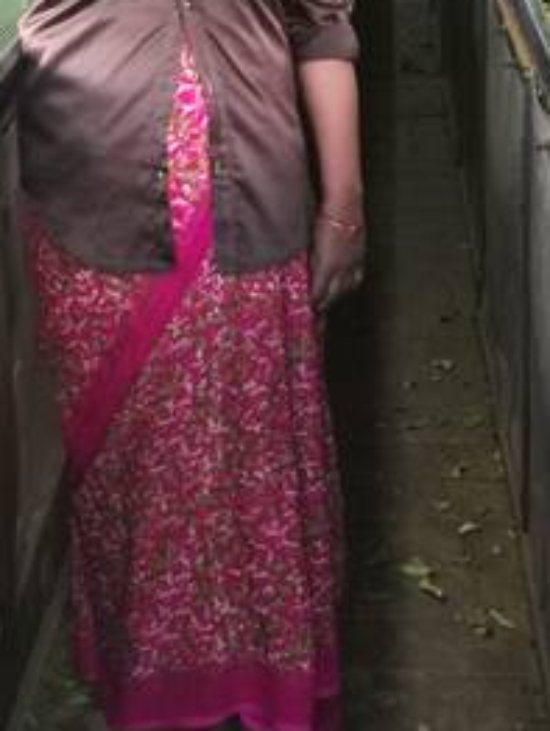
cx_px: 240
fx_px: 2221
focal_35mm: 105
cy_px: 70
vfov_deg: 18.4
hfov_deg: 14.1
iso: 320
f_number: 1.8
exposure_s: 1/33.3
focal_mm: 5.58
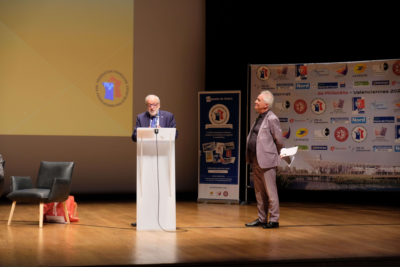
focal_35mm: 74
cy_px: 134
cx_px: 200
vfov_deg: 18.4
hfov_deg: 27.3
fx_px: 822
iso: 1000
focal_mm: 49.4
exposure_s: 1/30
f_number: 4.7
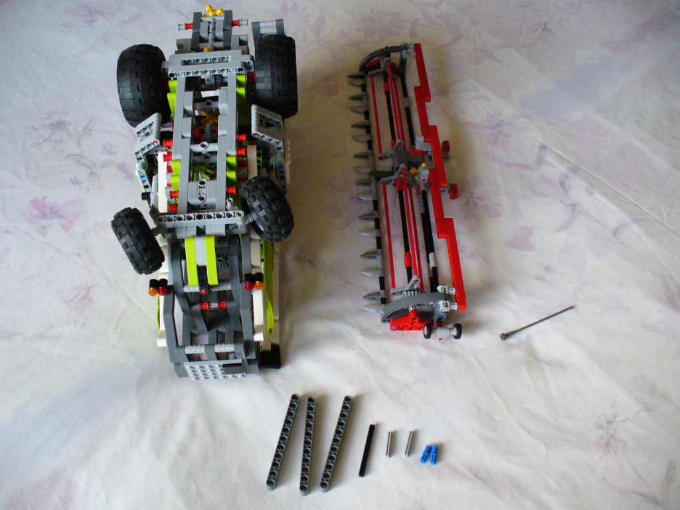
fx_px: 727
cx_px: 340
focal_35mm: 37
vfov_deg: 38.7
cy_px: 255
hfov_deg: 50.1
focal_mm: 6.1
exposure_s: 1/125
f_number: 2.8
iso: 400
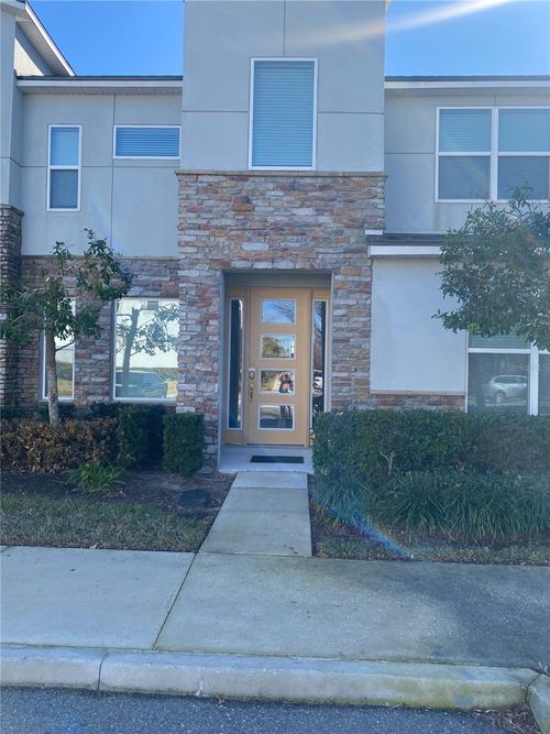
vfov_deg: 67.3
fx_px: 551
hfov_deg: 53.0
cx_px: 275
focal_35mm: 26
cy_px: 367
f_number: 1.8
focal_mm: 4.25
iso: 32
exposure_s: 1/845
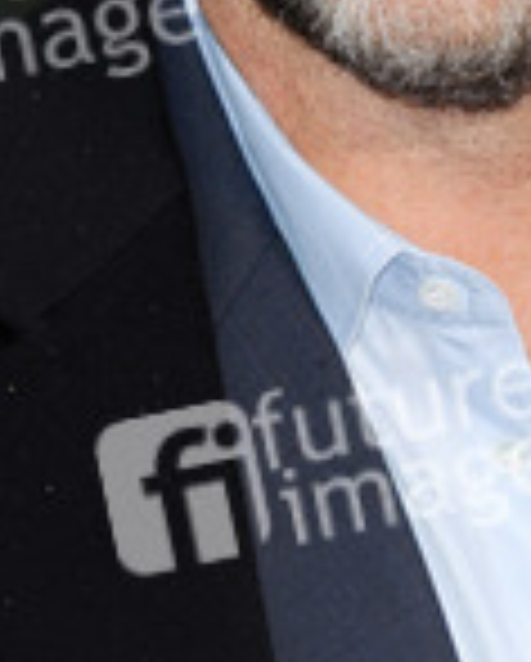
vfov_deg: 2.9
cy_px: -207
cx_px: 461
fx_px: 13120
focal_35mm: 669
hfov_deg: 2.3
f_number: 4.5
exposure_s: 1/200
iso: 320
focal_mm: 175
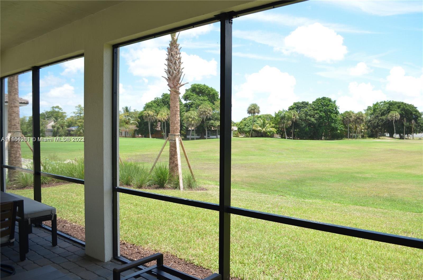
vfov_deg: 47.7
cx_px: 212
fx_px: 317
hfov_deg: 67.5
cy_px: 140
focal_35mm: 27
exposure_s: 1/250
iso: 180
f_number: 8
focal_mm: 18
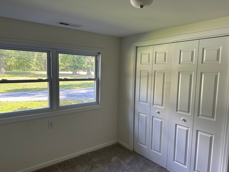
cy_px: 86
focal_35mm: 25
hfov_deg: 69.4
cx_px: 116
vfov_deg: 54.9
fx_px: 165
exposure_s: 1/134
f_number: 1.78
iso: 100
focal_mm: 6.86
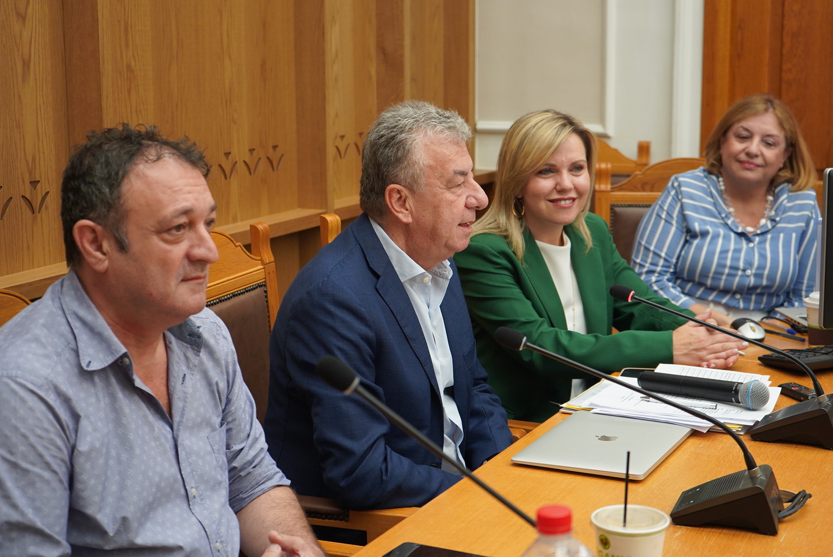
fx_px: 1320
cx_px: 416
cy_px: 278
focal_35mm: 57
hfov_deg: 35.0
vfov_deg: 23.8
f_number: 5
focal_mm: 57
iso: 2000
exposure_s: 1/160
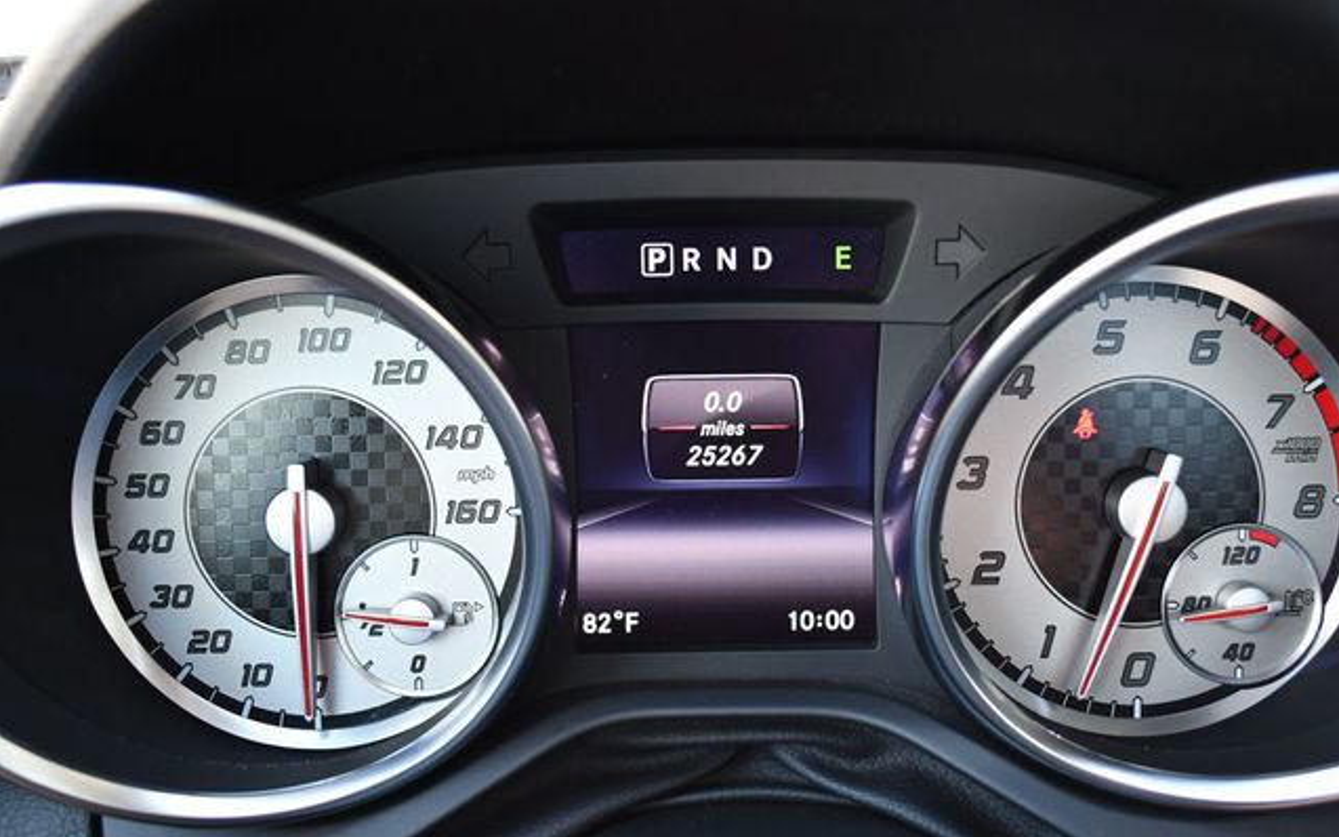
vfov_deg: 31.2
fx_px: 1496
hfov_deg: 48.2
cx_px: 671
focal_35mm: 41
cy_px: 446
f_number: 3.8
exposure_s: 1/125
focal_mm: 20
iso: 1000
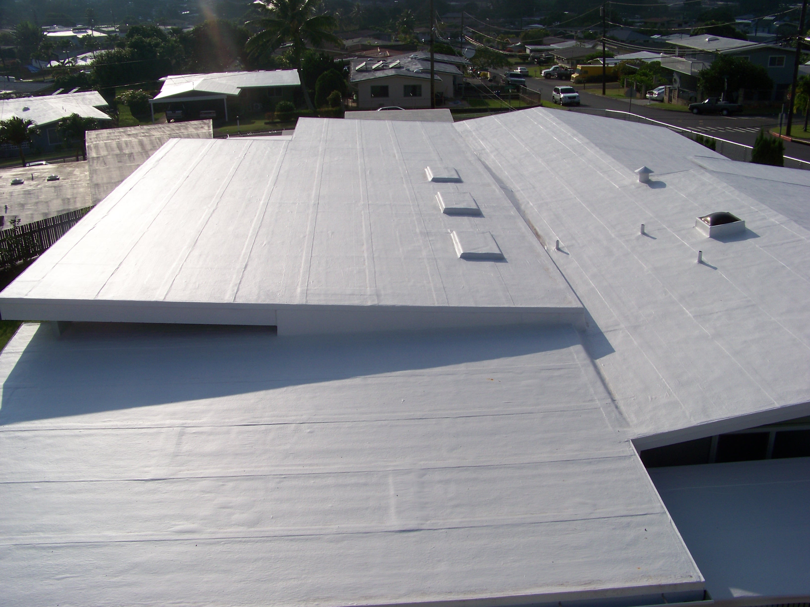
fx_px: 842
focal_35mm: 36
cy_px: 304
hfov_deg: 51.4
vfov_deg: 39.7
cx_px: 405
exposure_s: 1/800
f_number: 5.6
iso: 64
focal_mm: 5.85
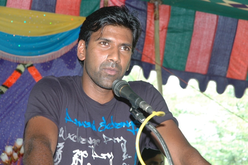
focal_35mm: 105
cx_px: 124
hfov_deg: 19.5
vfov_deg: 13.0
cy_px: 82
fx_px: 722
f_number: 7.1
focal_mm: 70
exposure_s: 1/125
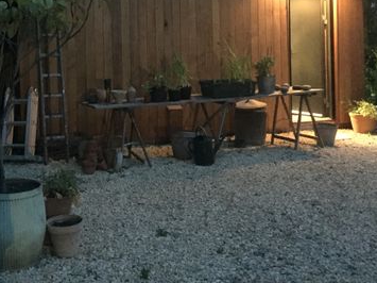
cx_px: 95
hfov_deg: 37.9
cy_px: 46
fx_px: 533
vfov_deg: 28.8
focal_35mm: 49
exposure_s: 1/17
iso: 2000
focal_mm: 4.15
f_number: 2.2
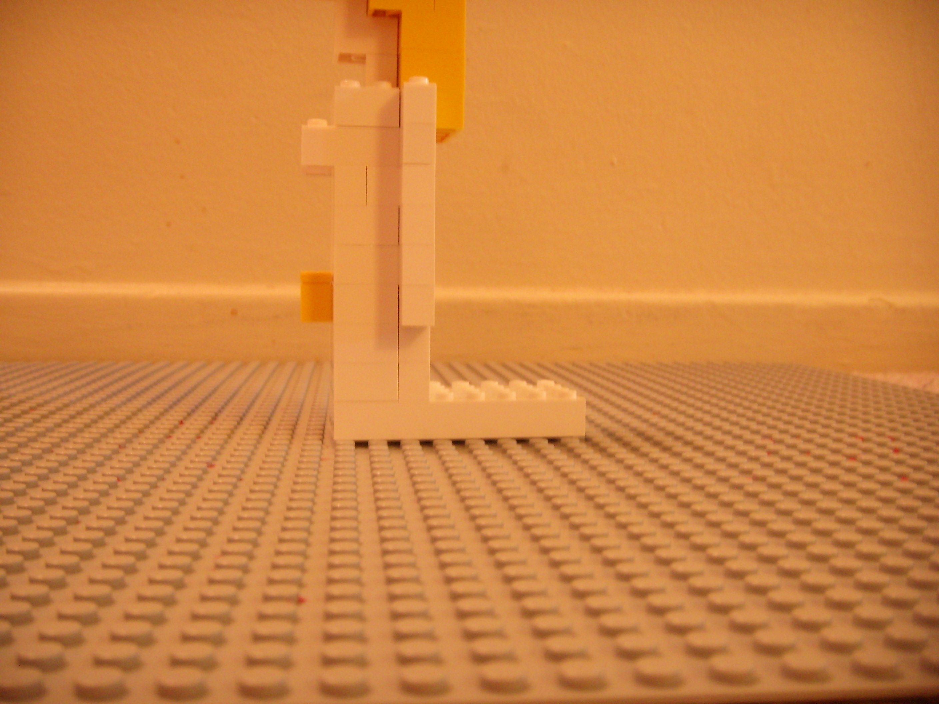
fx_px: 1031
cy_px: 352
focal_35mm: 38
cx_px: 470
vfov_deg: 37.7
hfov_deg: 49.0
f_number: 3.5
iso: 185
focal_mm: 6.4
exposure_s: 1/4
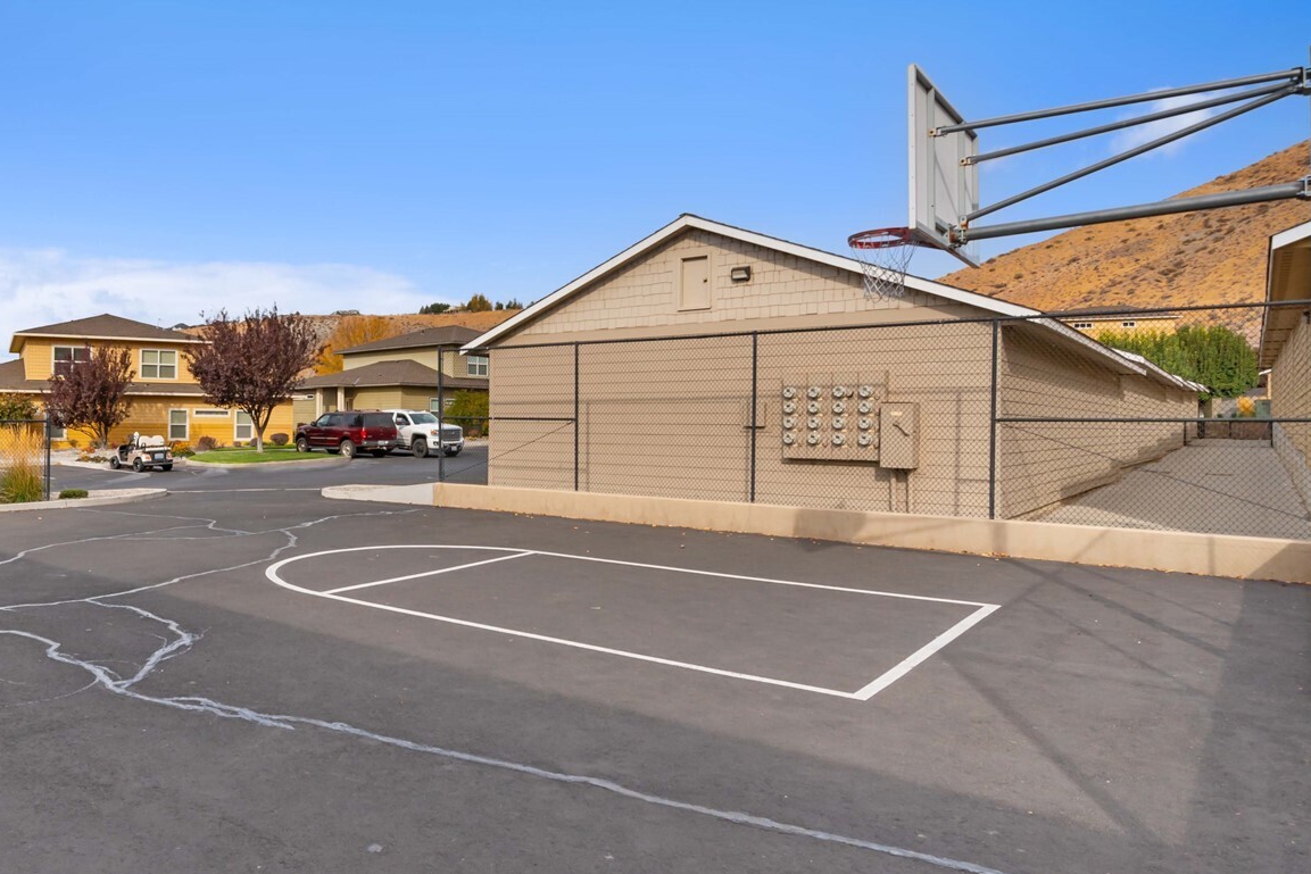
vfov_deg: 51.3
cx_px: 358
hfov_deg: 67.8
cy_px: 406
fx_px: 910
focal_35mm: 25
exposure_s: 1/1250
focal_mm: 17
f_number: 7.1
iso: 100
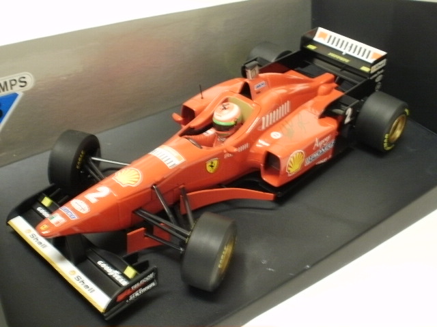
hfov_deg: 42.9
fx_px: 555
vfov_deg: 32.9
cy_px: 164
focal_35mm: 44
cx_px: 218
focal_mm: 7.7
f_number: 4
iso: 125
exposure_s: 1/2
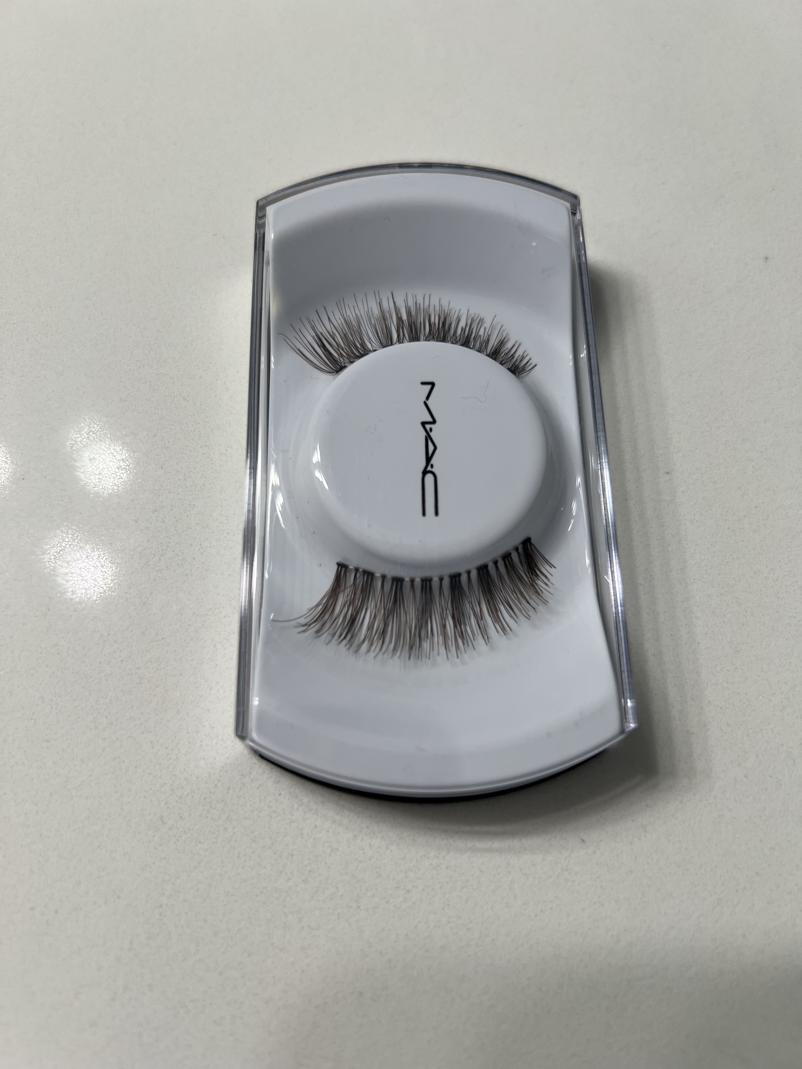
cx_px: 401
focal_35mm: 26
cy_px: 534
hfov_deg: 53.1
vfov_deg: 67.3
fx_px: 803
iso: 50
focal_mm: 5.7
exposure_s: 1/120
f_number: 1.5
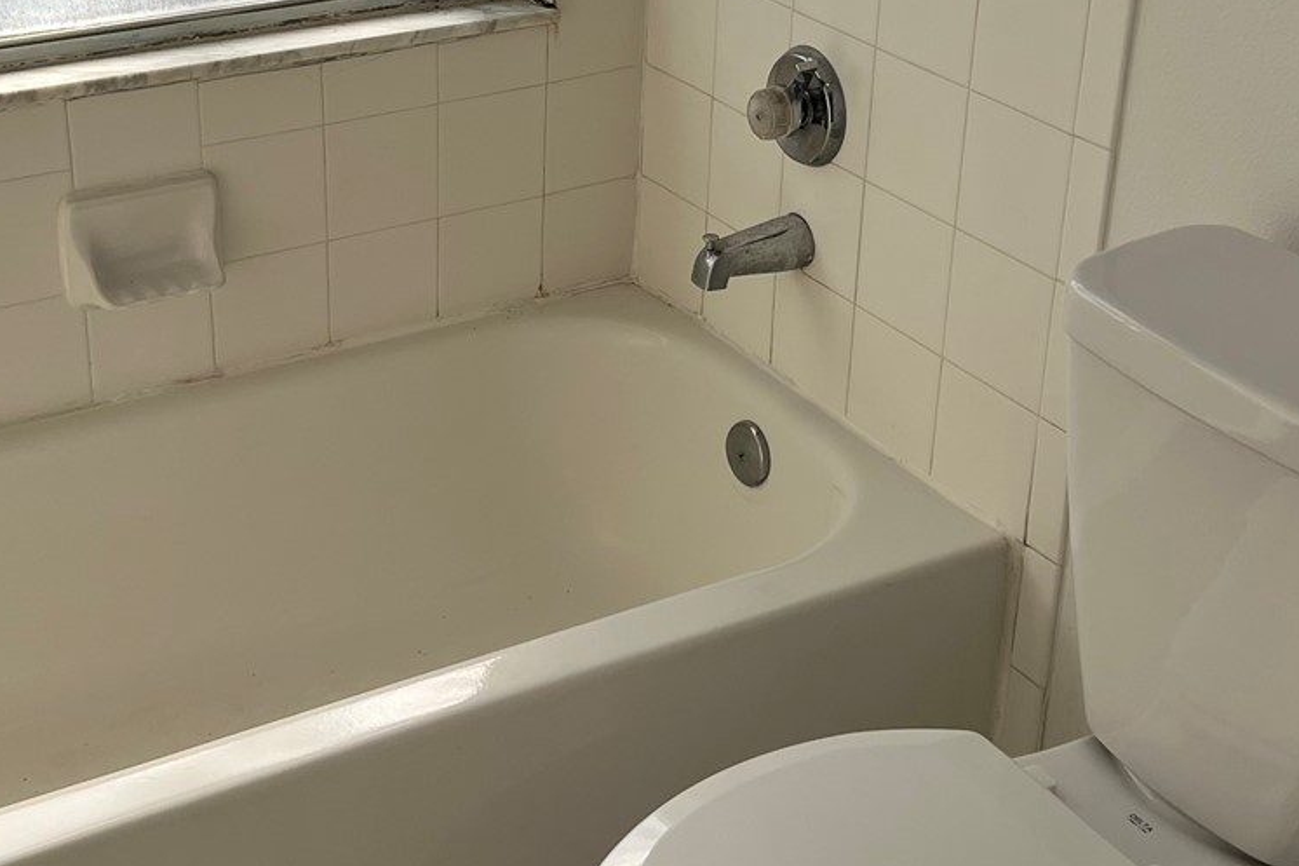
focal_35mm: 58
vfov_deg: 23.3
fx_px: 2092
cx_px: 507
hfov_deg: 34.4
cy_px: 300
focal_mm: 5.7
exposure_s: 1/1019
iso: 50
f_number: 1.5
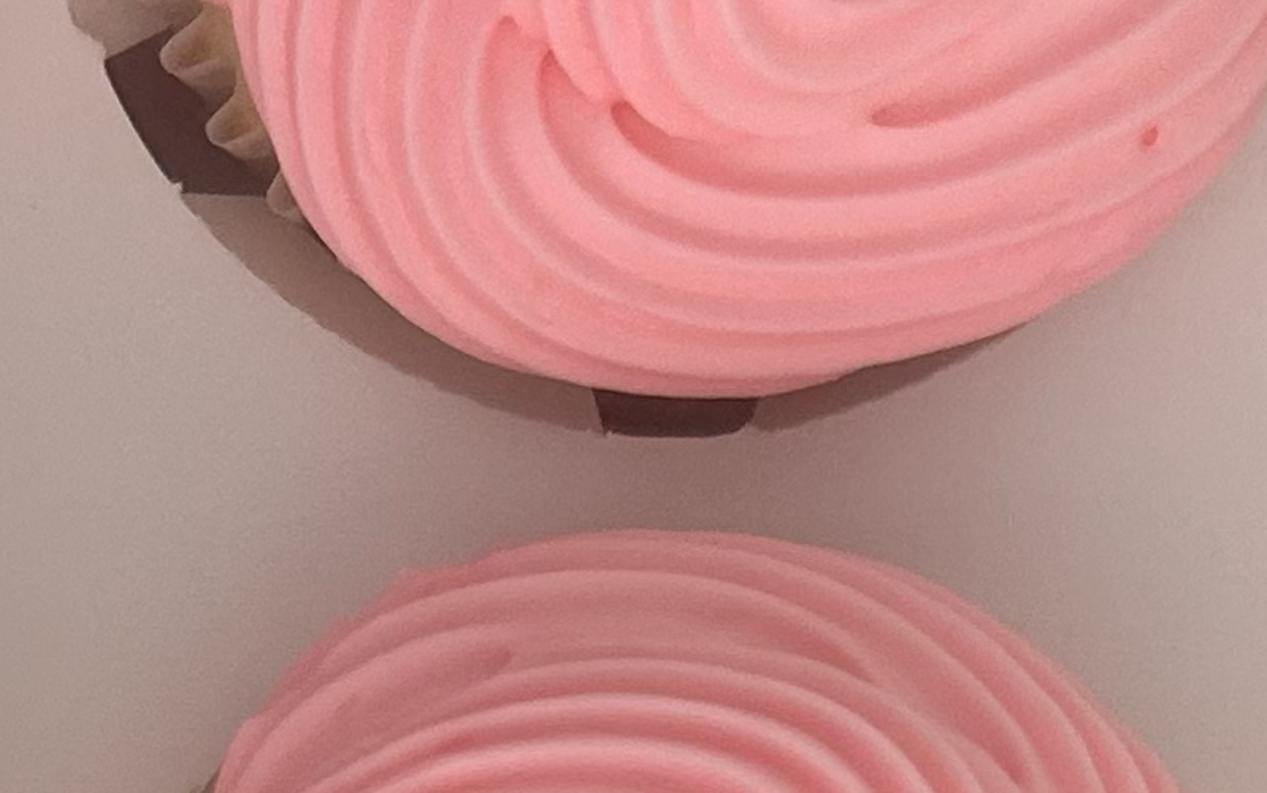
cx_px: 809
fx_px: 4801
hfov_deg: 15.0
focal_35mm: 139
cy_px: 1749
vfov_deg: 8.8
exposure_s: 1/121
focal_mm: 5.7
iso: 80
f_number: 1.5
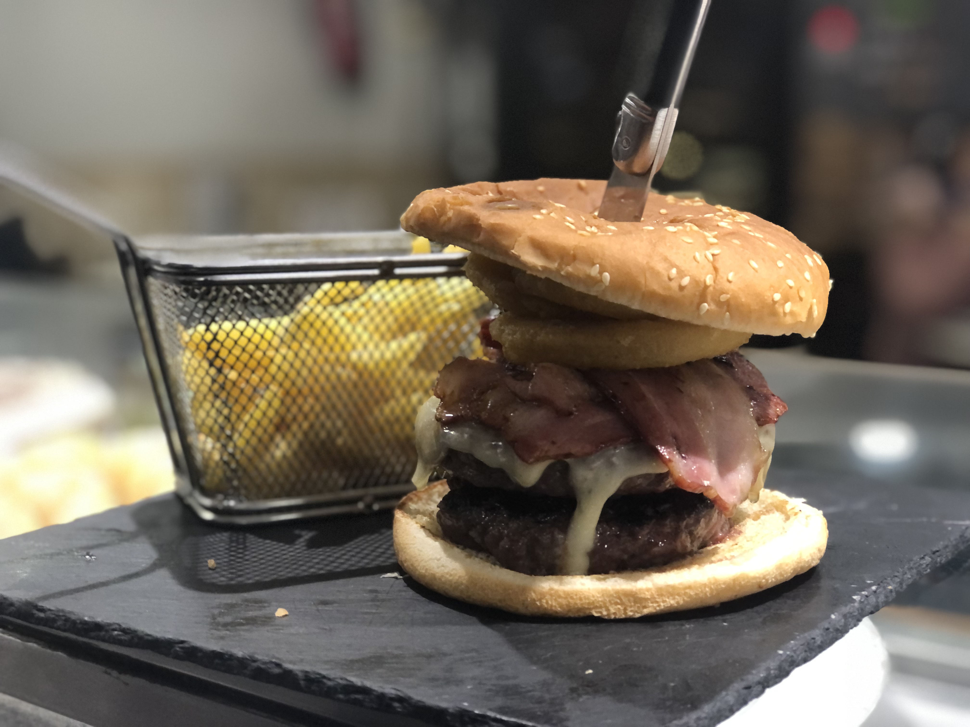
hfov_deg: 33.8
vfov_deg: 25.7
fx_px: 1597
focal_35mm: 57
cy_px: 364
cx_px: 485
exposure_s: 1/33
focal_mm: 6.6
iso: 250
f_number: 2.8
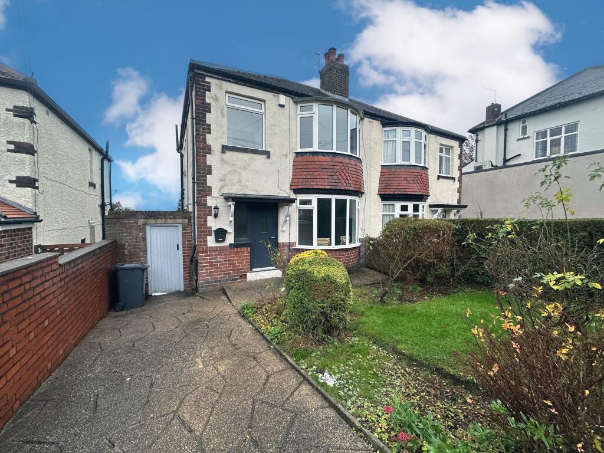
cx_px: 302
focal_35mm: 14
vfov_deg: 85.7
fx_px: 244
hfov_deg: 102.1
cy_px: 226
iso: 100
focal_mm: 2.22
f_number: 2.2
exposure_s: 1/99
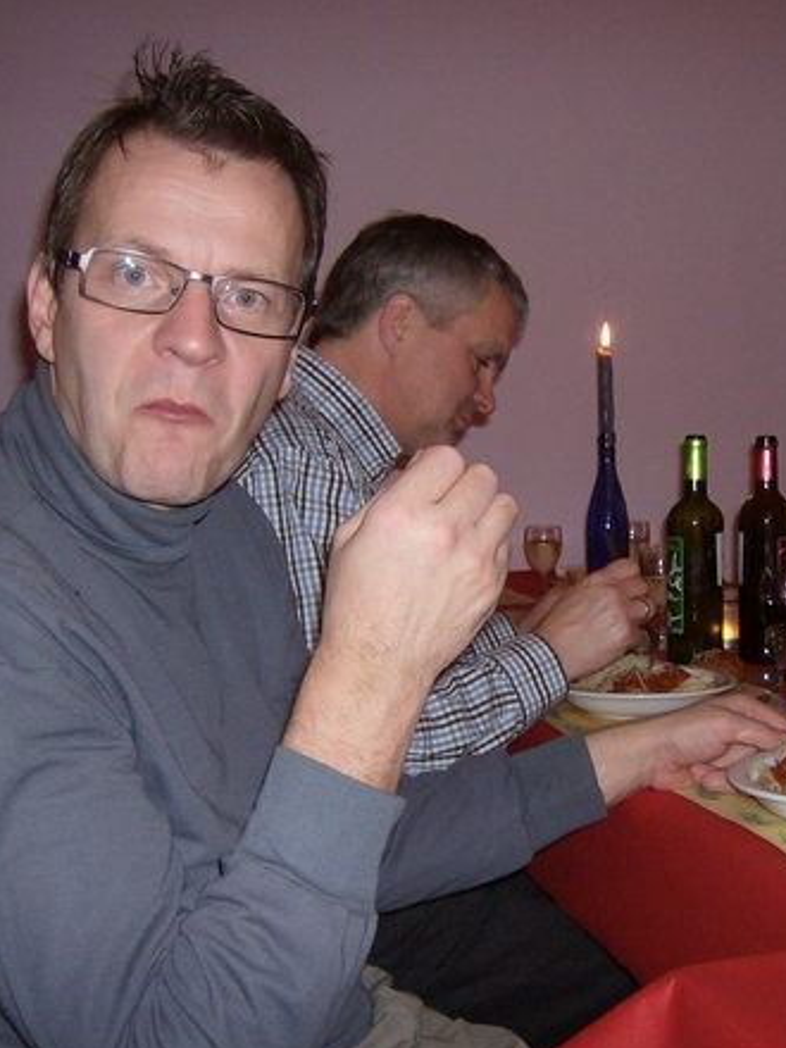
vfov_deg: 38.9
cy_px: 528
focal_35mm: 49
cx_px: 579
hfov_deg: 29.3
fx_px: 1483
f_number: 2.8
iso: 200
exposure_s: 1/60
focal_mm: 6
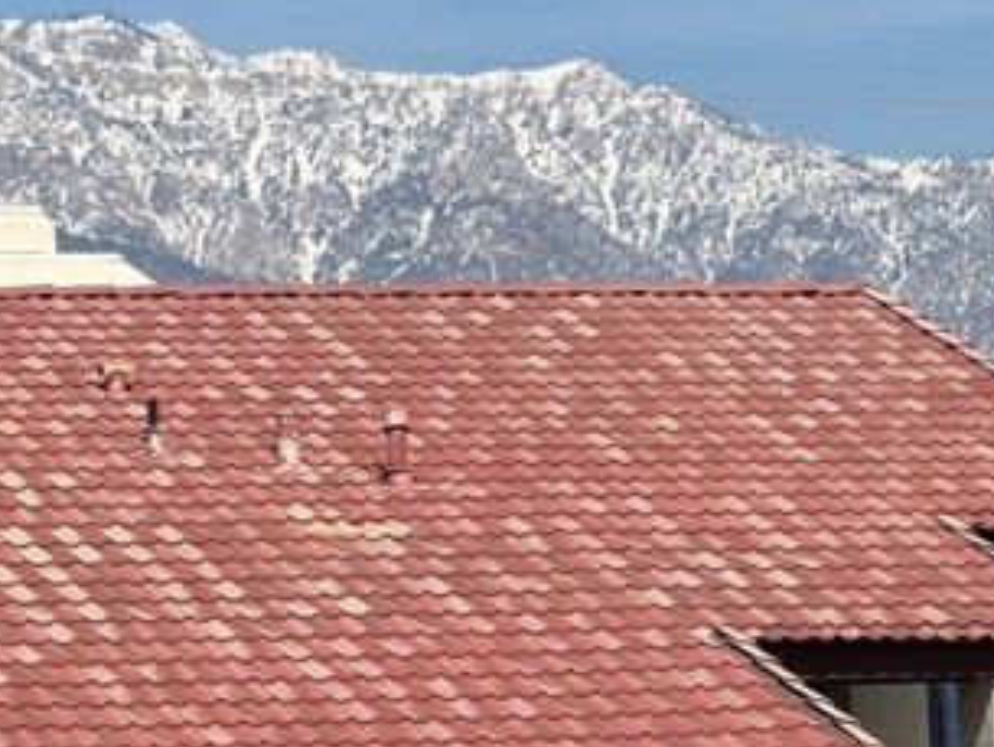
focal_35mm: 252
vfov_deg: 5.9
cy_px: 150
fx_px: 7239
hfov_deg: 7.9
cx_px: 417
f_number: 2.8
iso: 50
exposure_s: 1/1866
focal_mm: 15.66
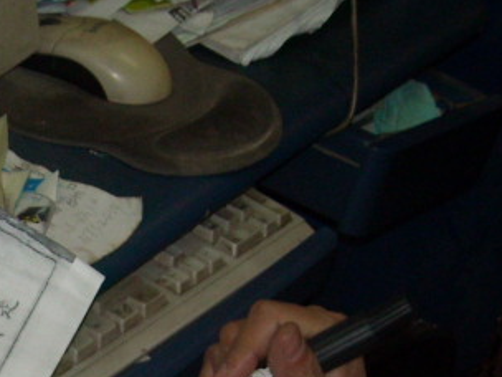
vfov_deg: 12.2
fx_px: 1711
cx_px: -117
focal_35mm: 118
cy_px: 463
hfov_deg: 16.0
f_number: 2.8
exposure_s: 1/30
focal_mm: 5.7
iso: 200
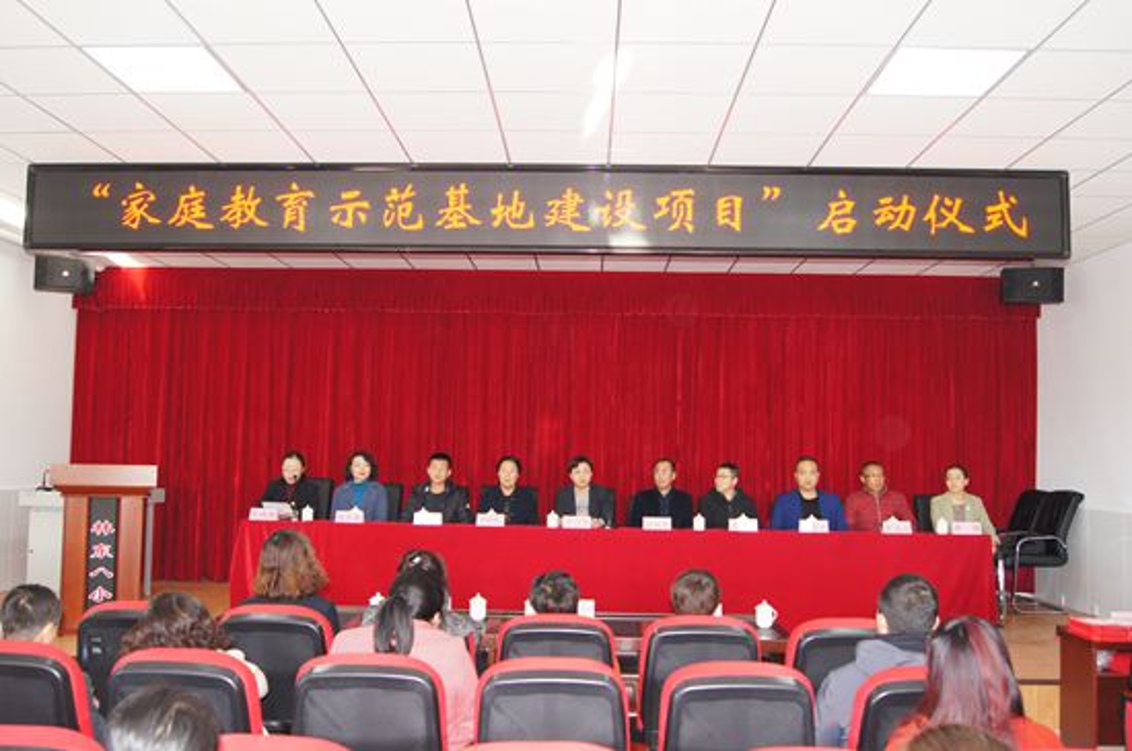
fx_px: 942
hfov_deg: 62.0
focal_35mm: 30
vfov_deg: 43.5
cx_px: 566
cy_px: 376
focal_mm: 20
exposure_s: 1/60
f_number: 4.5
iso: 640
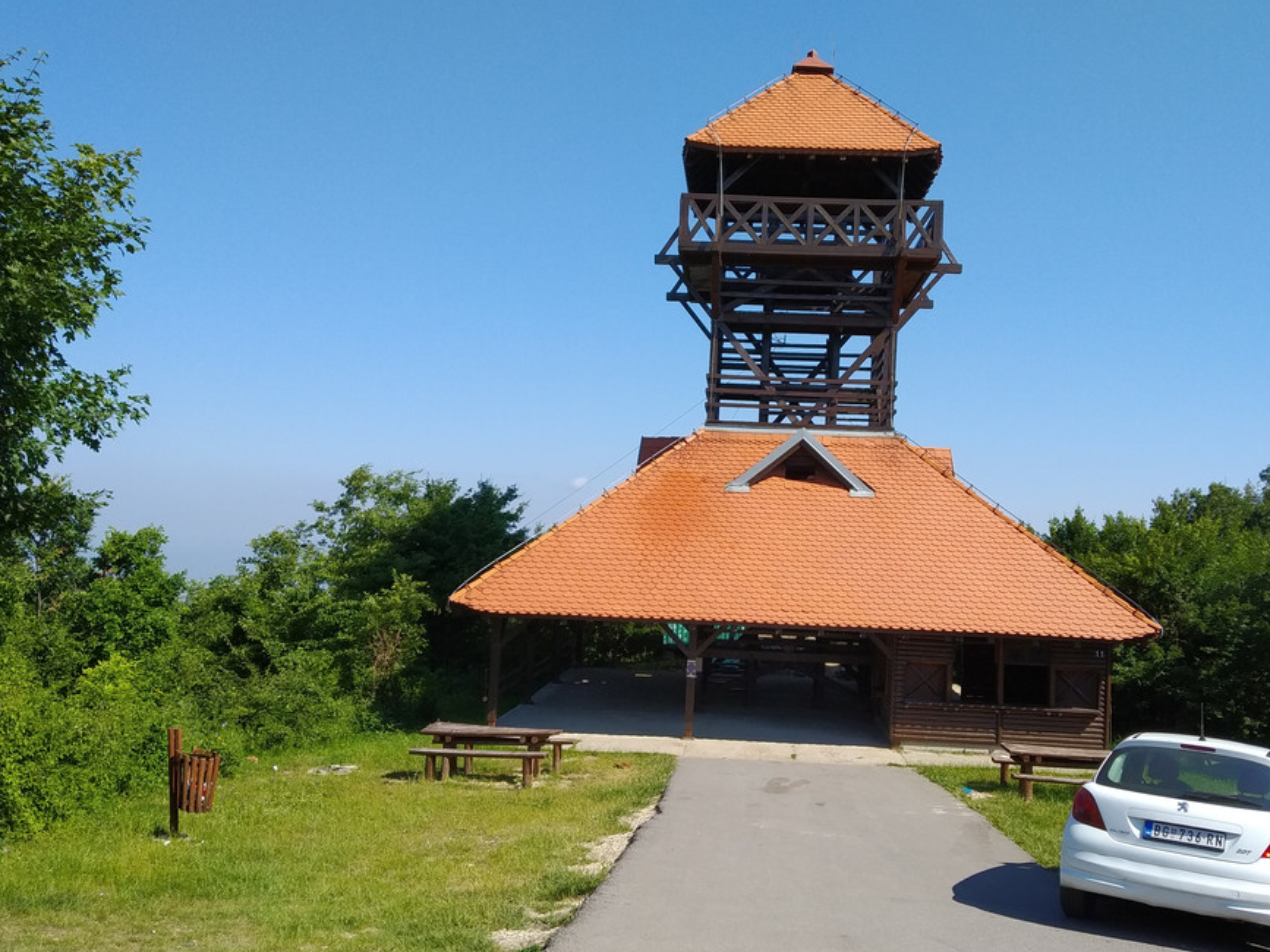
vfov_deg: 44.1
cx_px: 717
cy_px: 518
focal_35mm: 32
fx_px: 1174
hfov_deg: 56.6
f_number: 2.2
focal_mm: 3.82
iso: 100
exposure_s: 1/1091
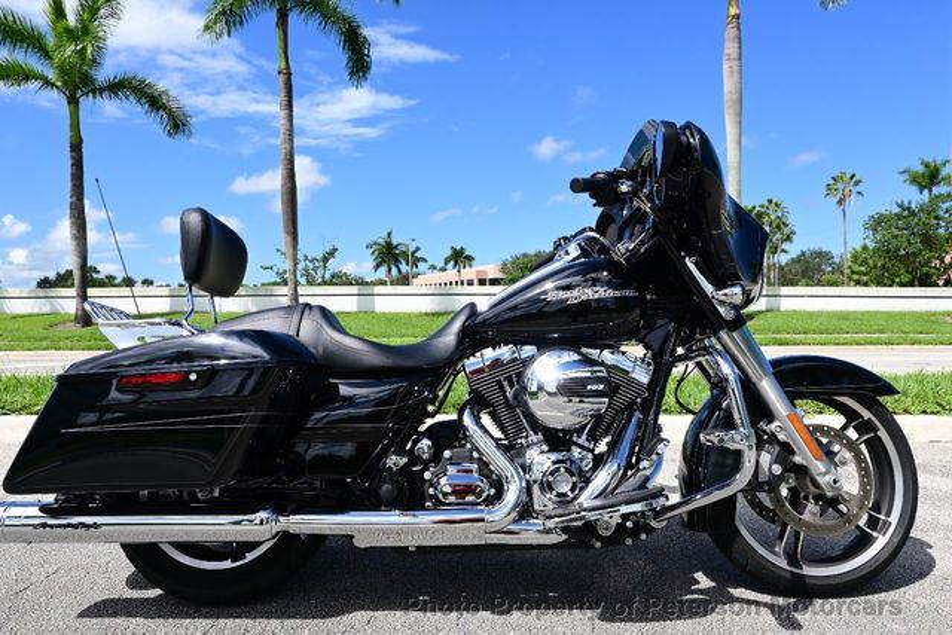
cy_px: 318
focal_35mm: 24
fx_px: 635
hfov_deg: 73.7
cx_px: 476
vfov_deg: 53.2
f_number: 8
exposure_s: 1/250
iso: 100
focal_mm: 16
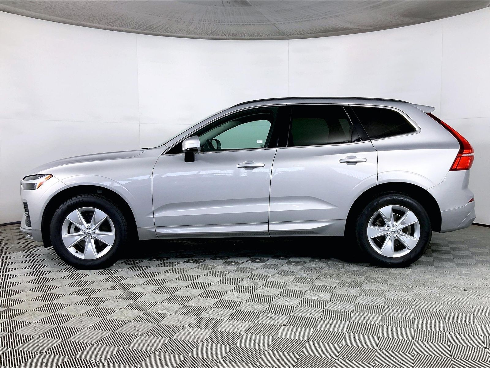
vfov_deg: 48.2
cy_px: 184
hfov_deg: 61.7
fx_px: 411
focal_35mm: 29
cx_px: 245
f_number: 1.8
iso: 32
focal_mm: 3
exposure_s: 1/120
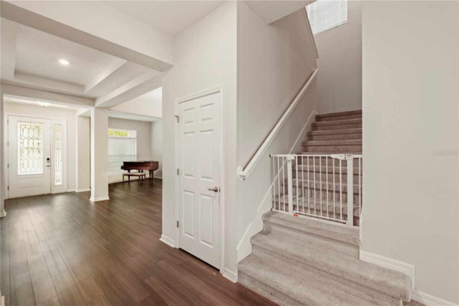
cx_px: 230
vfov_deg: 77.3
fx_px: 191
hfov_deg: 100.4
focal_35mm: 15
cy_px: 153
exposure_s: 1/2
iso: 200
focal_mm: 10
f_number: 7.1
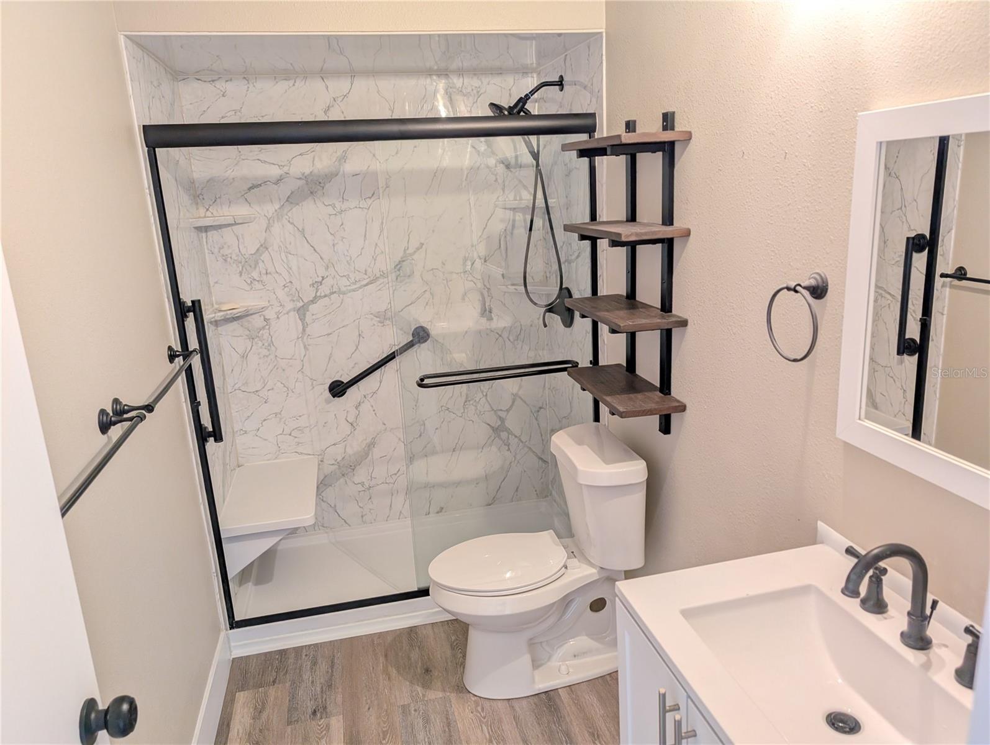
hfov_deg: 71.5
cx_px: 495
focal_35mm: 24
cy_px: 372
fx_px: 687
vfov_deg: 56.9
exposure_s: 1/120
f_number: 1.68
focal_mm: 6.9
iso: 584
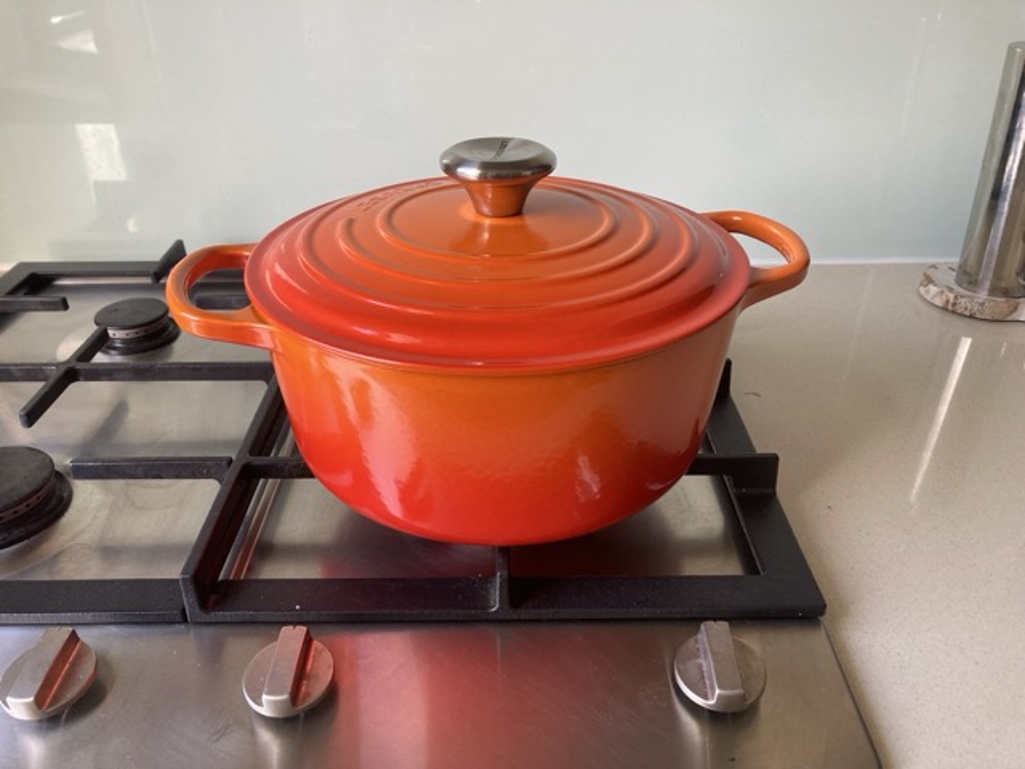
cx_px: 512
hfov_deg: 63.4
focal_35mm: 28
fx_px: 829
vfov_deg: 49.7
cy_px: 384
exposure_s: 1/121
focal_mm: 3.99
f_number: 1.8
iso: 64
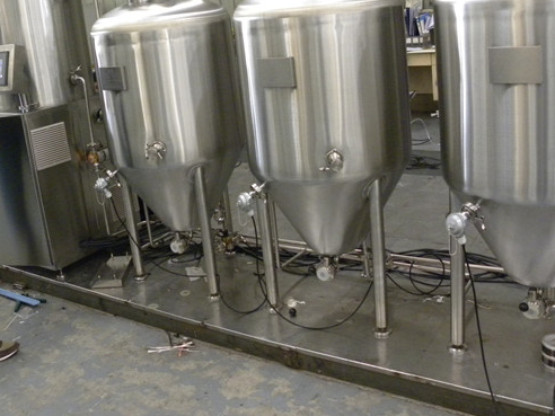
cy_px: 149
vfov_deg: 38.4
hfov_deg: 50.0
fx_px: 593
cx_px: 236
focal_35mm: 37
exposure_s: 1/56.7
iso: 400
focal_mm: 4.6
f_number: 2.8
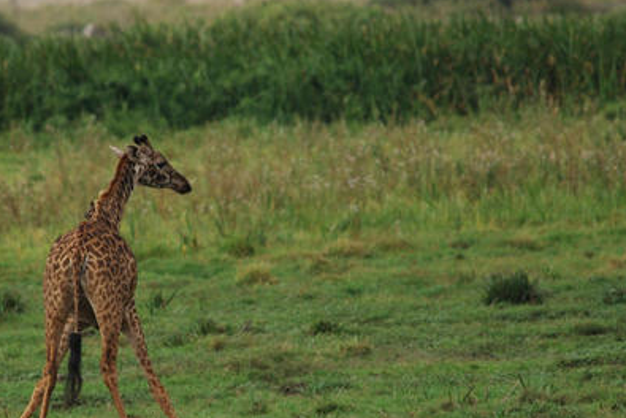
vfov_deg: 1.3
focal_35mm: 1063
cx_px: 170
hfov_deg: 1.9
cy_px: 250
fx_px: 18497
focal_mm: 400
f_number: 5.6
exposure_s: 1/200
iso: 100
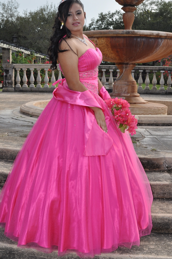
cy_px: 108
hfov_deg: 25.0
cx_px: 82
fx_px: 388
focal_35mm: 54
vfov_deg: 36.8
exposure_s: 1/200
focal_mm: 22
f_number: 10
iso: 200
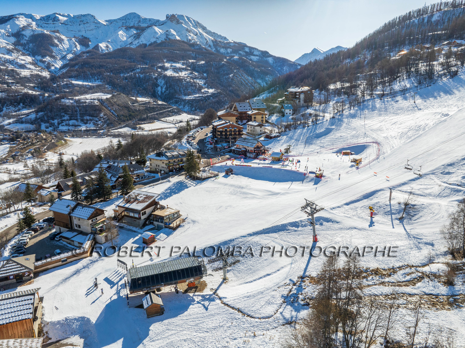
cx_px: 232
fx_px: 322
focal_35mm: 24
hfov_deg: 71.6
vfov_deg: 56.8
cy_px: 174
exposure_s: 1/240
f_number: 11
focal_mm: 12.3
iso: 100
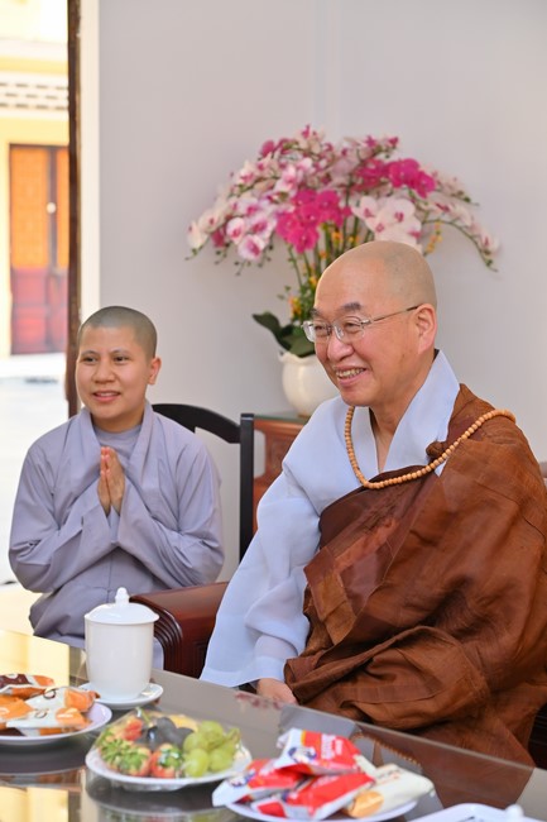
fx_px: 1870
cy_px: 411
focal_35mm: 82
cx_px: 274
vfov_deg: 24.8
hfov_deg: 16.6
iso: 640
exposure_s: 1/160
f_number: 5.6
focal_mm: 82
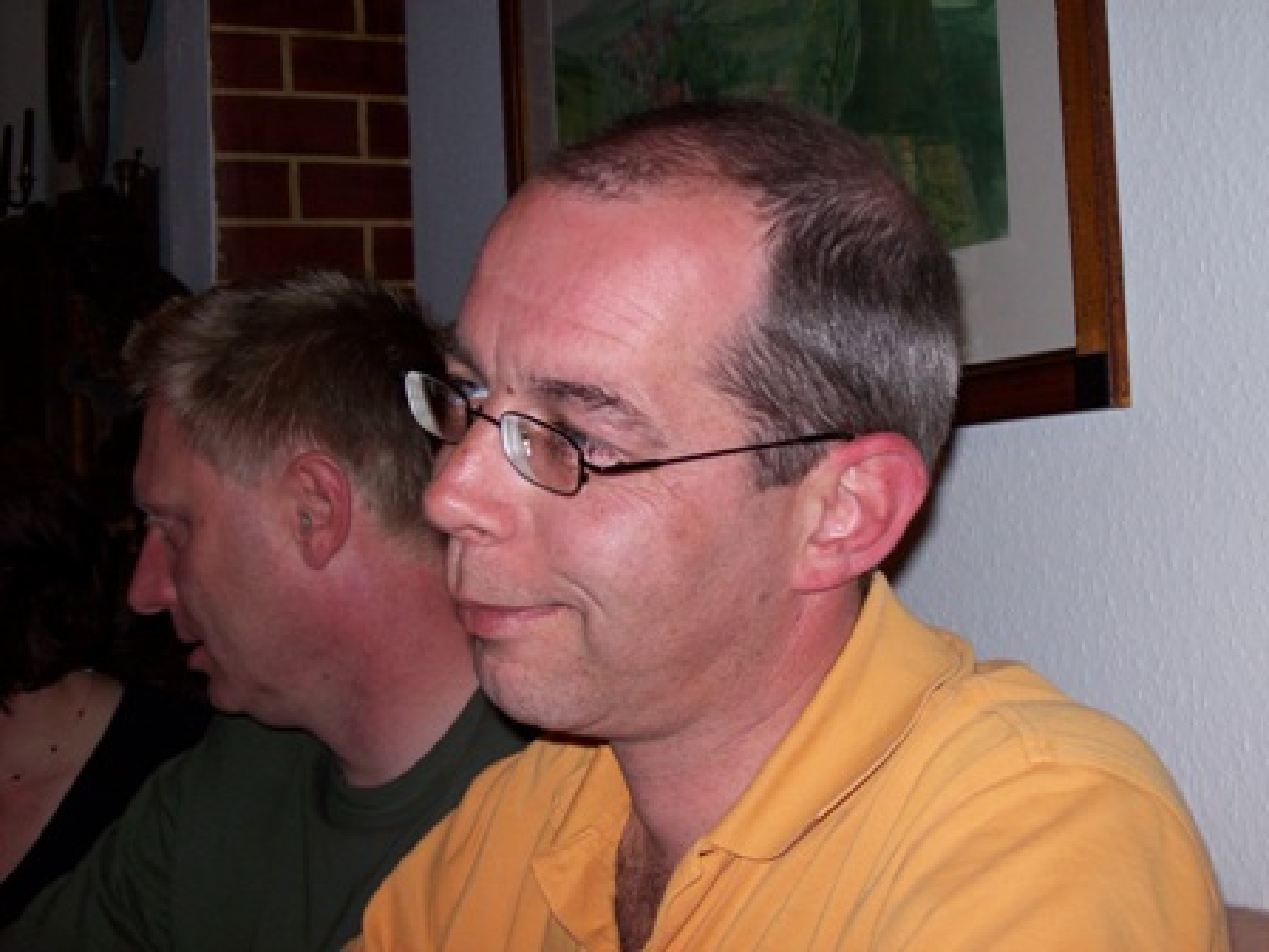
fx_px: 2053
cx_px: 634
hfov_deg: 34.3
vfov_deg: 26.1
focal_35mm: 56
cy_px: 476
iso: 80
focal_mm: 9.4
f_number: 3.4
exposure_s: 1/84.5
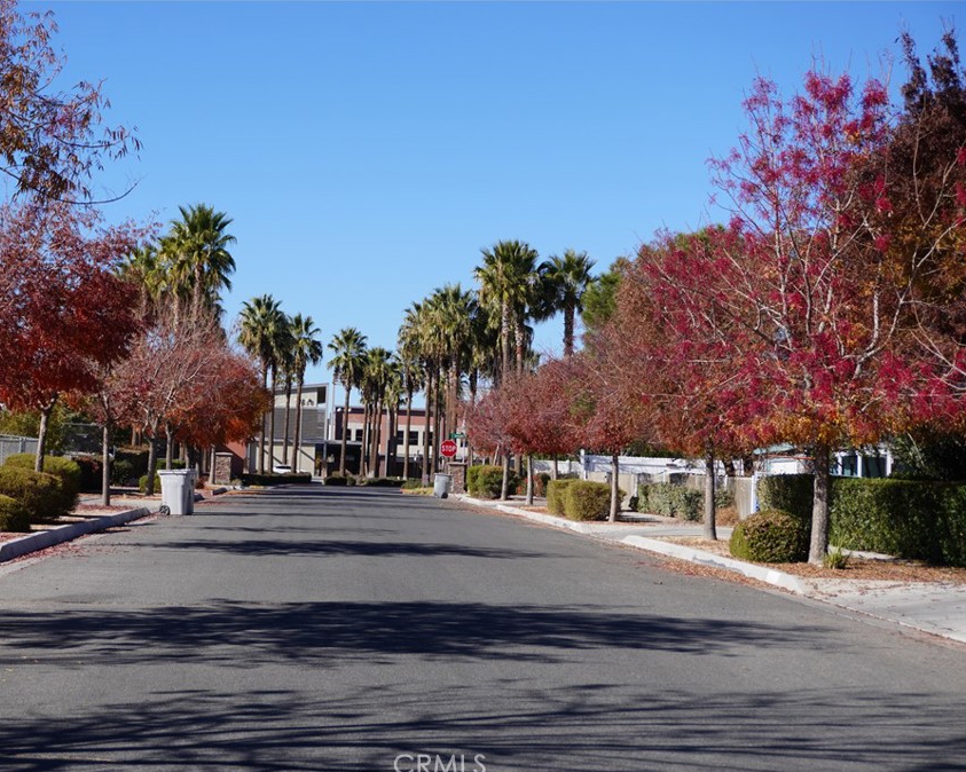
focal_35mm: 65
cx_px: 382
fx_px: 1858
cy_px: 390
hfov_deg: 29.1
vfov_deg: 23.5
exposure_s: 1/640
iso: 100
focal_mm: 38
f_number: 5.6
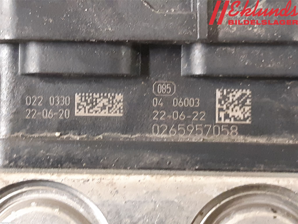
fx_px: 224
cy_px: 112
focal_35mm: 26
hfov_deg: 67.3
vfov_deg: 53.1
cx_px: 149
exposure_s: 1/25
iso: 500
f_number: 1.7
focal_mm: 3.93
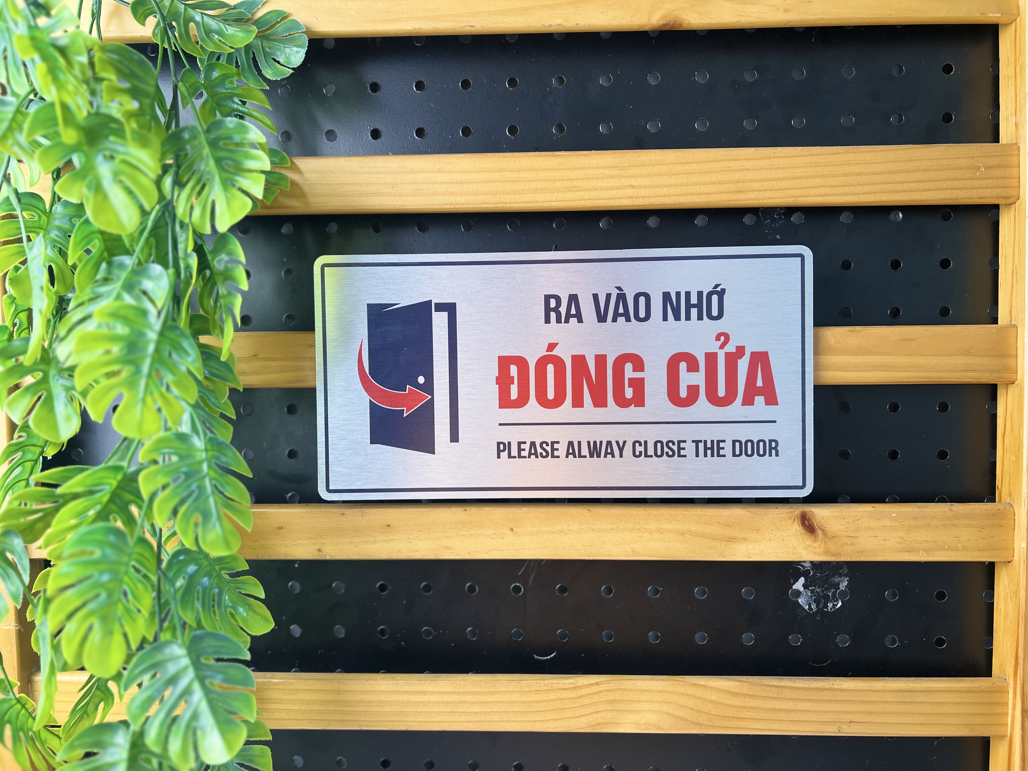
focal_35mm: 26
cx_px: 514
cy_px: 386
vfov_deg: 53.1
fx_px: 772
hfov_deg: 67.3
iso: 64
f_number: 1.5
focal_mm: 5.7
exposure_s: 1/100
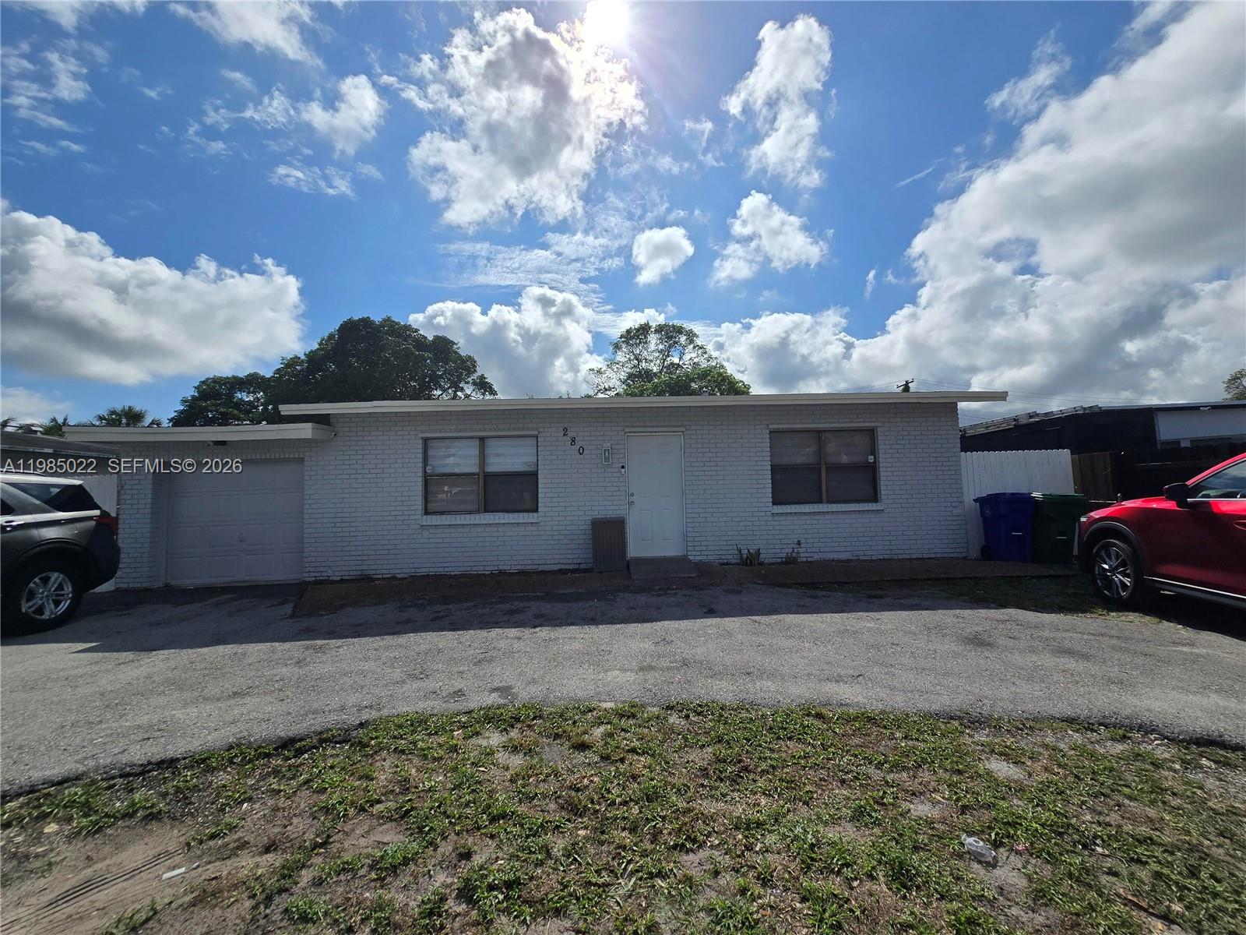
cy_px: 468
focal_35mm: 13
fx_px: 468
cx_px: 623
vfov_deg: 89.9
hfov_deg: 106.2
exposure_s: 1/7122
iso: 50
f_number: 2.2
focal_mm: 2.2
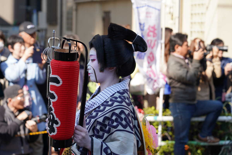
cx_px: 116
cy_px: 78
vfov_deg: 13.0
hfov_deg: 19.5
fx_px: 677
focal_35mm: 105
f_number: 5
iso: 100
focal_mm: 105
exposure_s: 1/200
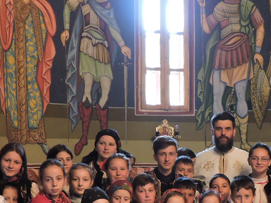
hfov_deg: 23.0
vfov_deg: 17.1
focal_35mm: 85
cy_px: 193
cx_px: 132
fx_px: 666
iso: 500
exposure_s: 1/13
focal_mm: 5.9
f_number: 3.2
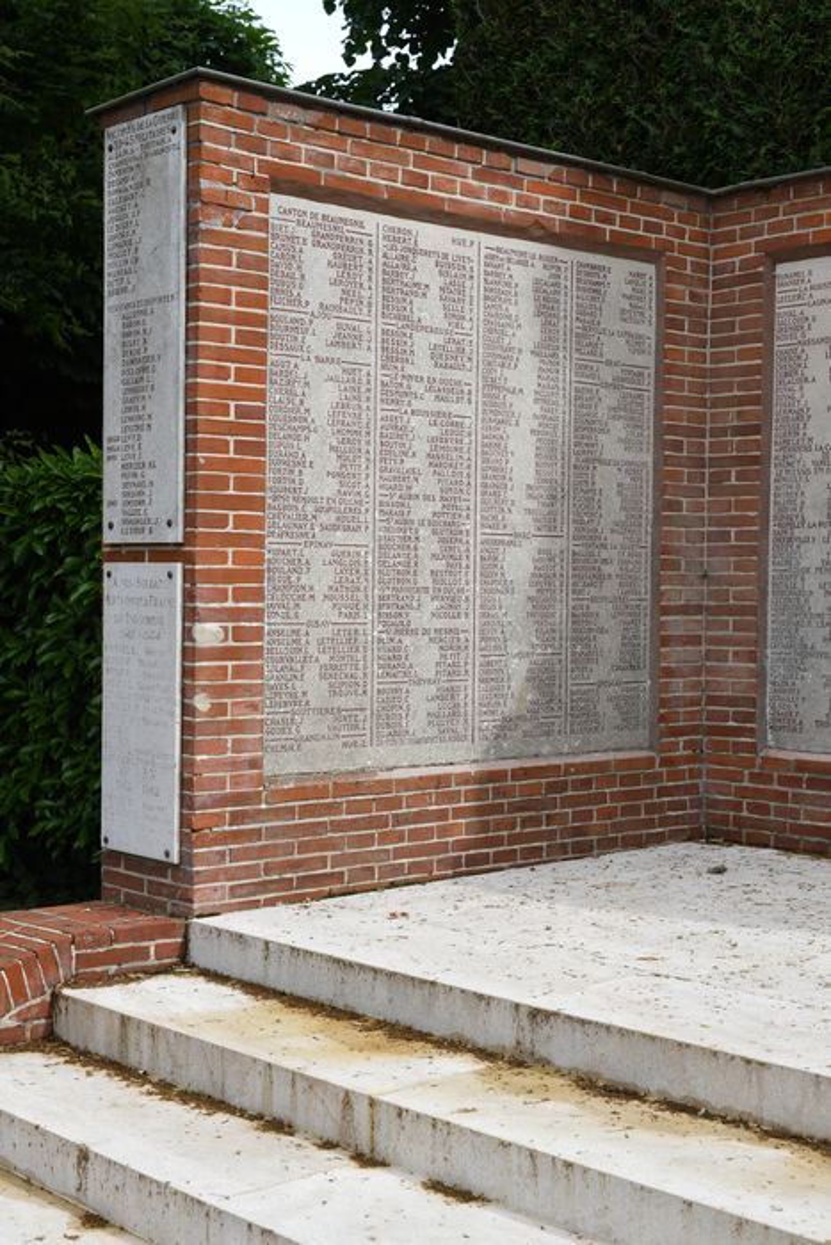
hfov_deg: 27.0
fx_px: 1730
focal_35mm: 50
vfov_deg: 39.6
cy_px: 622
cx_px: 416
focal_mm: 50
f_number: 8
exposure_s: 1/200
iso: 64
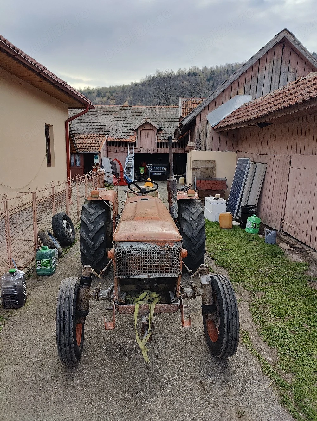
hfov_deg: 59.0
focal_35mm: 23
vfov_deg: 73.9
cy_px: 210
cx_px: 158
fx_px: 280
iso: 50
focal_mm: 6.06
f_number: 1.8
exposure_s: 1/1429
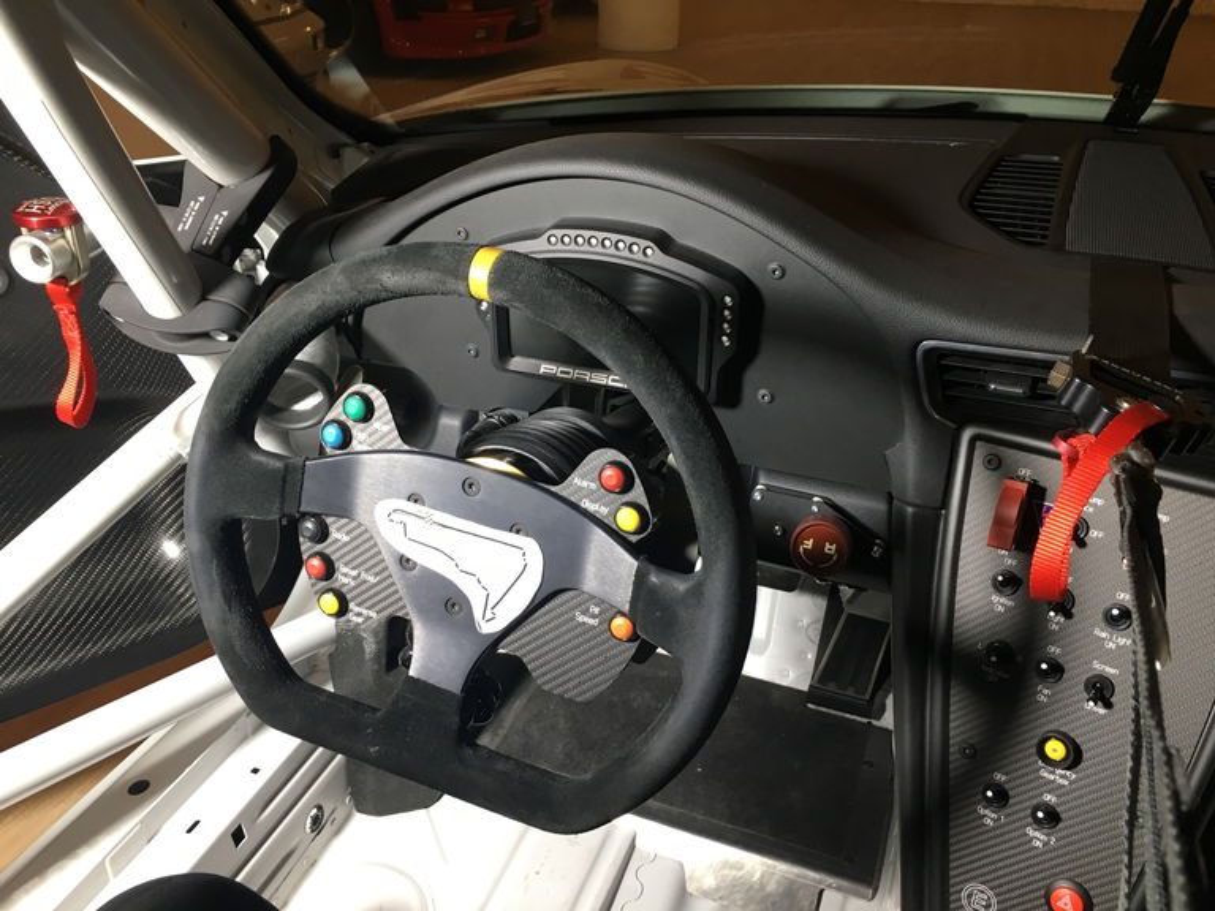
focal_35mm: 29
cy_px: 456
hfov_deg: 61.7
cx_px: 608
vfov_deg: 48.2
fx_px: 1018
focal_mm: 4.15
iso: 40
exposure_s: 1/33
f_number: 2.2
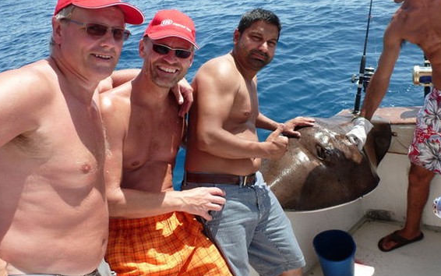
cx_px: 229
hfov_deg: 58.1
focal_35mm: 33
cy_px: 102
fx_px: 397
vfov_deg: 38.1
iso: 100
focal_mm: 4.9
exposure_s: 1/500
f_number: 3.3
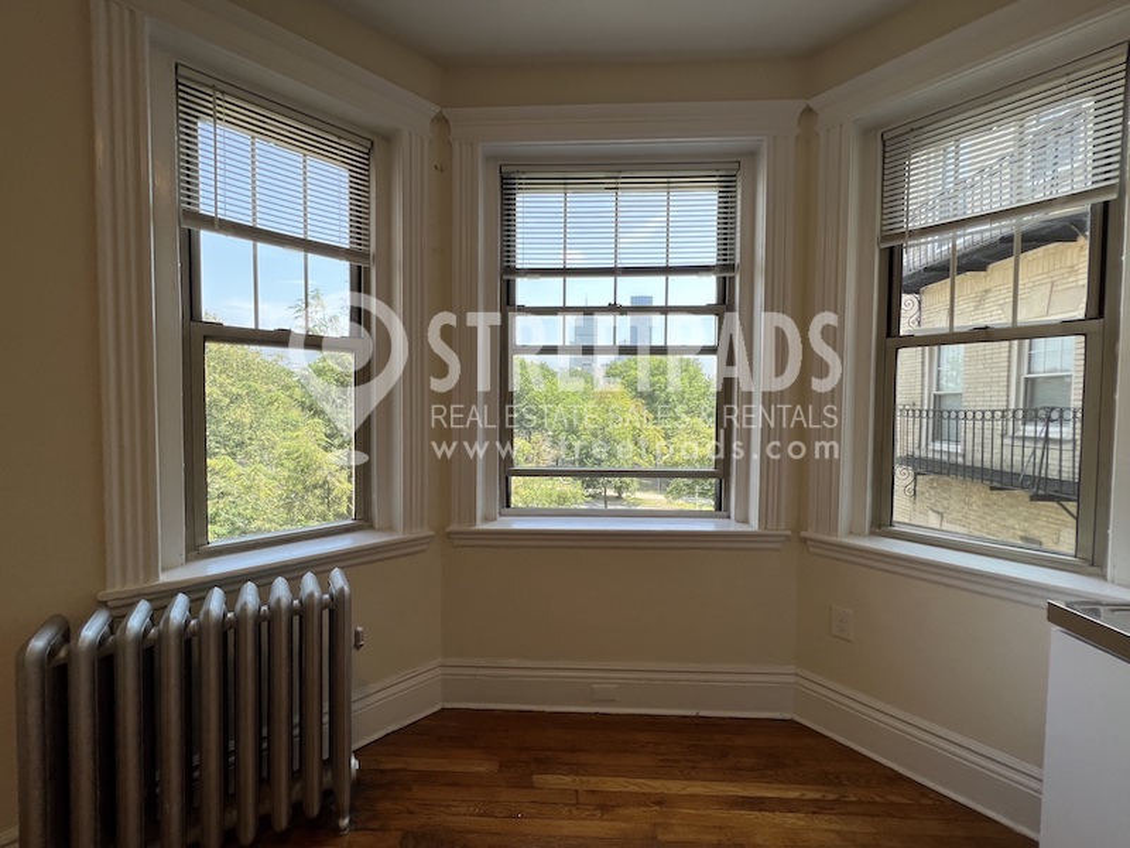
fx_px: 424
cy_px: 424
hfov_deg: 106.2
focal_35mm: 13
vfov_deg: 89.9
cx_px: 565
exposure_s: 1/218
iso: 32
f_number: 1.8
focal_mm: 1.57
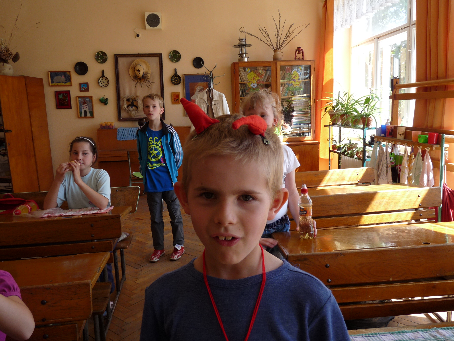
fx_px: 354
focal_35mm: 27
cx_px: 227
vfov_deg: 51.4
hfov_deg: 65.3
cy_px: 170
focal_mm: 4.8
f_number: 3.2
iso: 100
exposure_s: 1/100
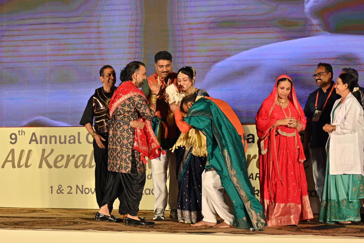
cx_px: 182
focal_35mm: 85
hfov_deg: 23.9
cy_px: 122
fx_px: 859
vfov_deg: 16.1
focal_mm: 85
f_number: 5.6
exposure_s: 1/250
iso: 1250
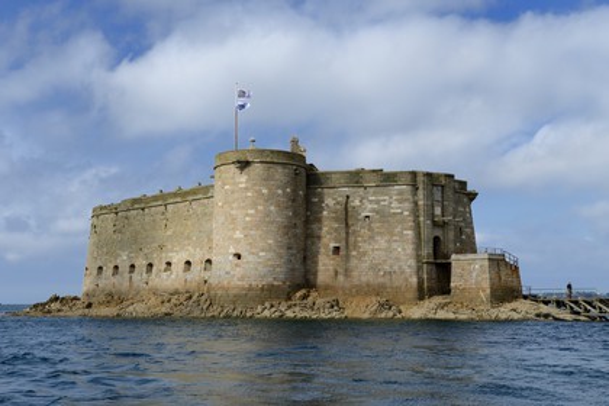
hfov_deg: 39.6
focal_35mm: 50
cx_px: 304
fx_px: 846
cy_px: 203
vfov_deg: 27.0
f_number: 10
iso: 400
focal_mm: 50
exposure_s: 1/1000
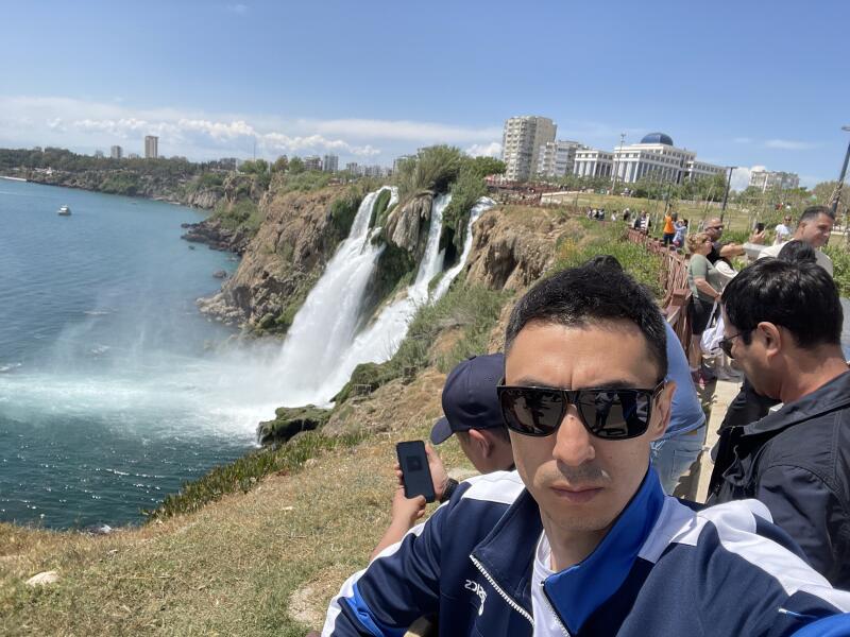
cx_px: 425
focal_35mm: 23
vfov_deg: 58.9
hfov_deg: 73.9
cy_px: 318
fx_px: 565
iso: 25
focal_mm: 2.71
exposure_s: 1/931
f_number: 2.2
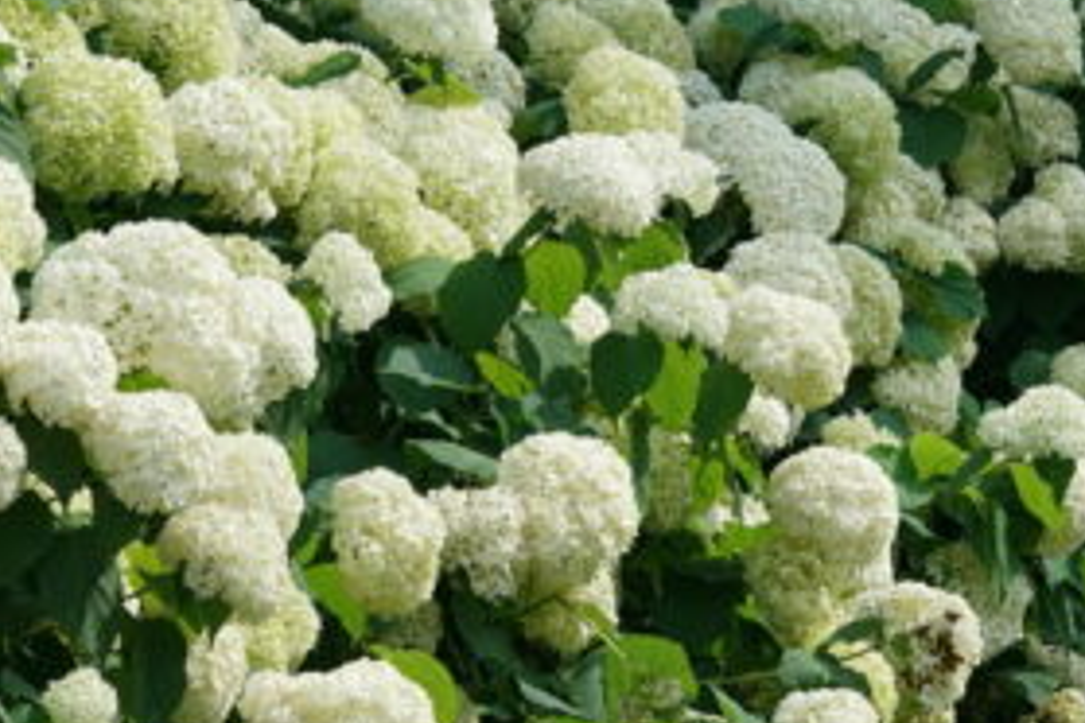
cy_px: 253
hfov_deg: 10.4
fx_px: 5967
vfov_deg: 6.9
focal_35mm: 198
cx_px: 762
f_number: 11
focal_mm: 85
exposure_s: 1/80
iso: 100
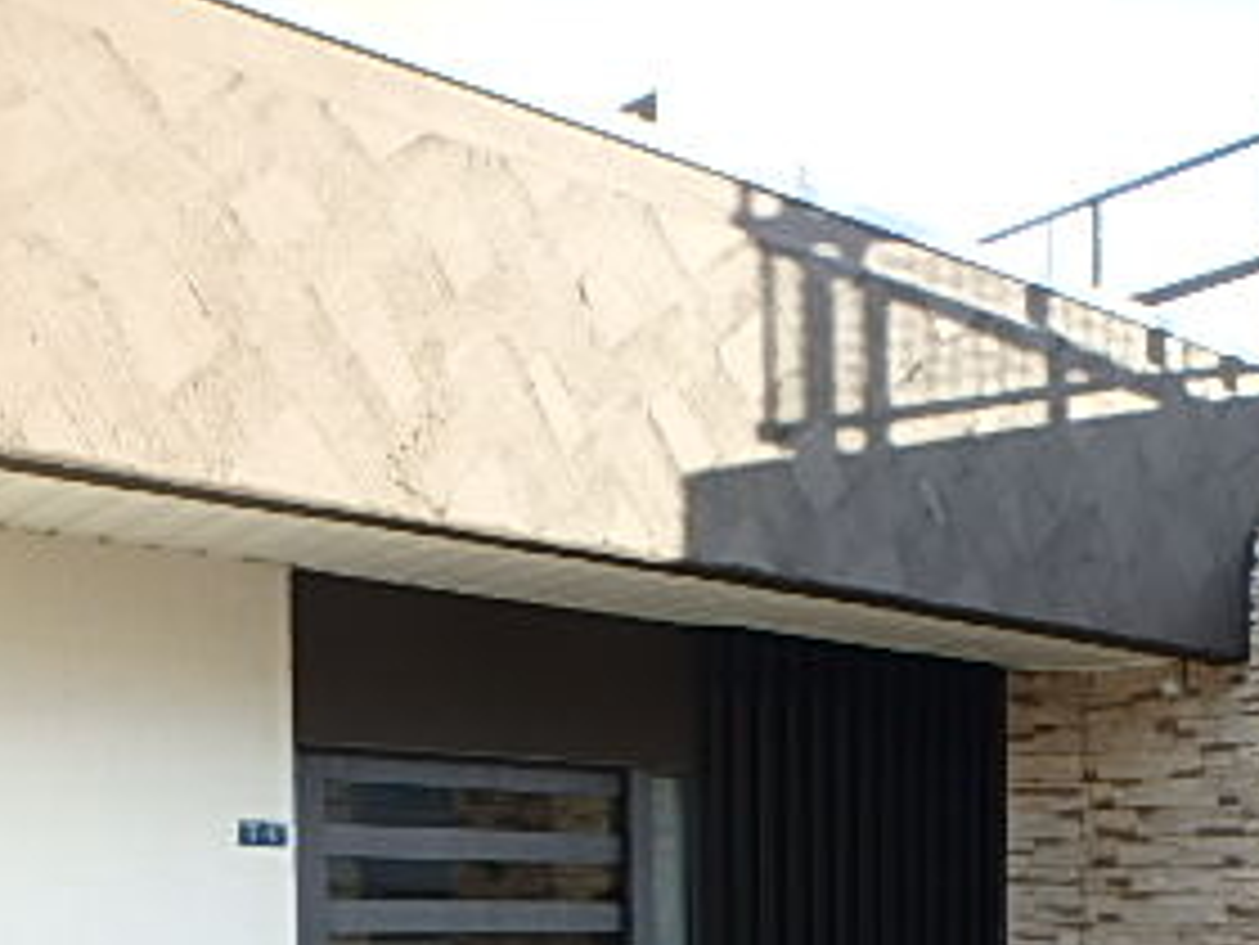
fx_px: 1746
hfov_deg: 36.7
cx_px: 1178
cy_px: 1066
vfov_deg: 27.4
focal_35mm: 48
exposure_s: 1/125
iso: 125
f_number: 3.5
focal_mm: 3.7
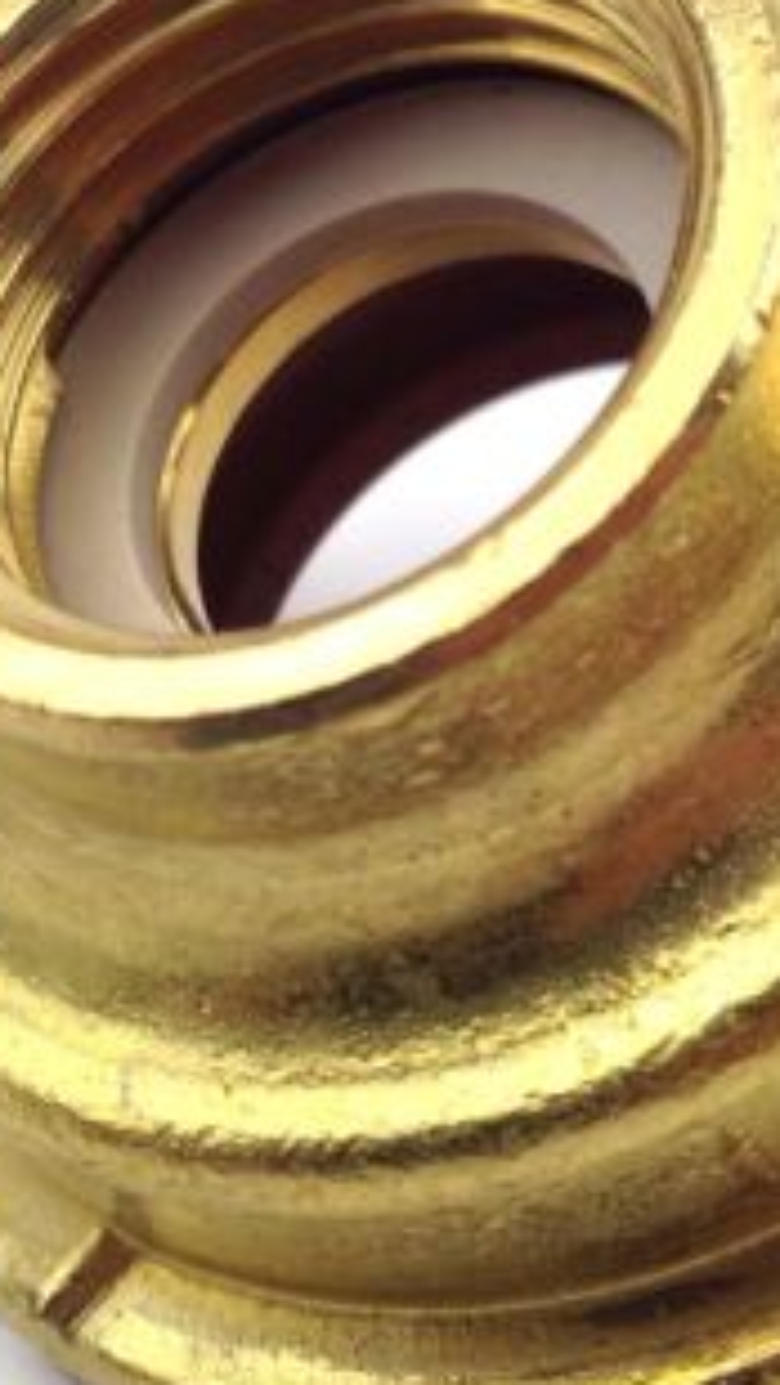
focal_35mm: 93
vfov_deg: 22.9
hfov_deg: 13.0
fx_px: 3417
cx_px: 511
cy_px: 601
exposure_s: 1/224
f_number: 2.4
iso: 50
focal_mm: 4.12
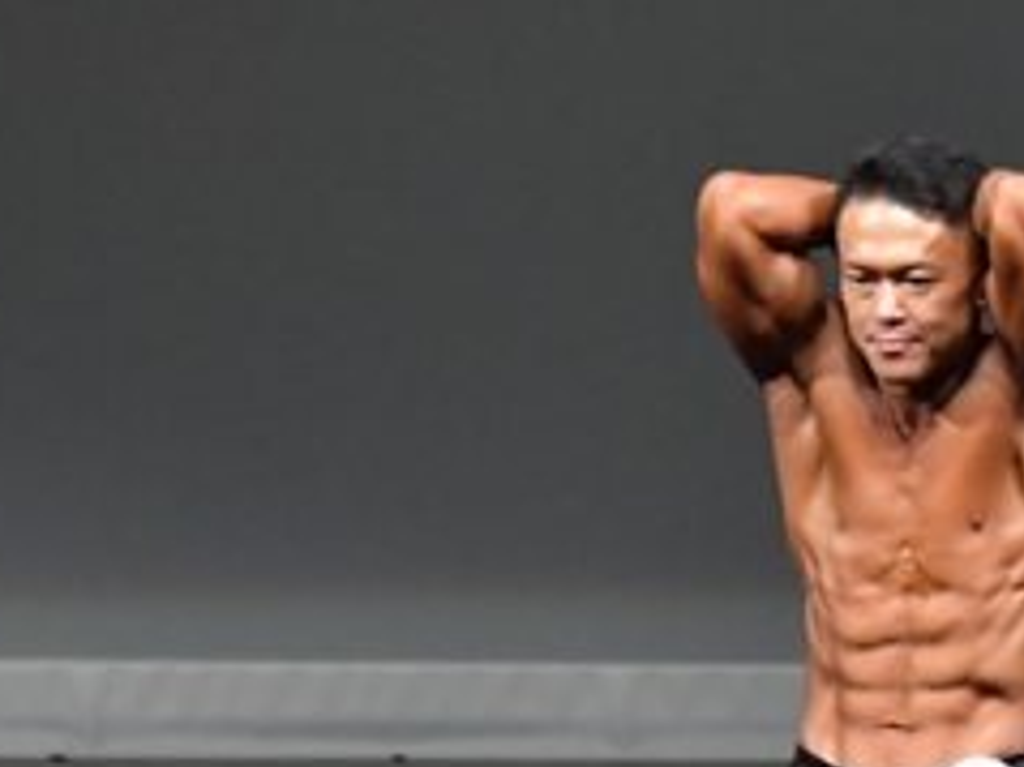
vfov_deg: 1.9
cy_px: 788
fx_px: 23476
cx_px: 1596
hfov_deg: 2.5
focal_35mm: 794
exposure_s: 1/400
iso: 4000
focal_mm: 170
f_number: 5.6
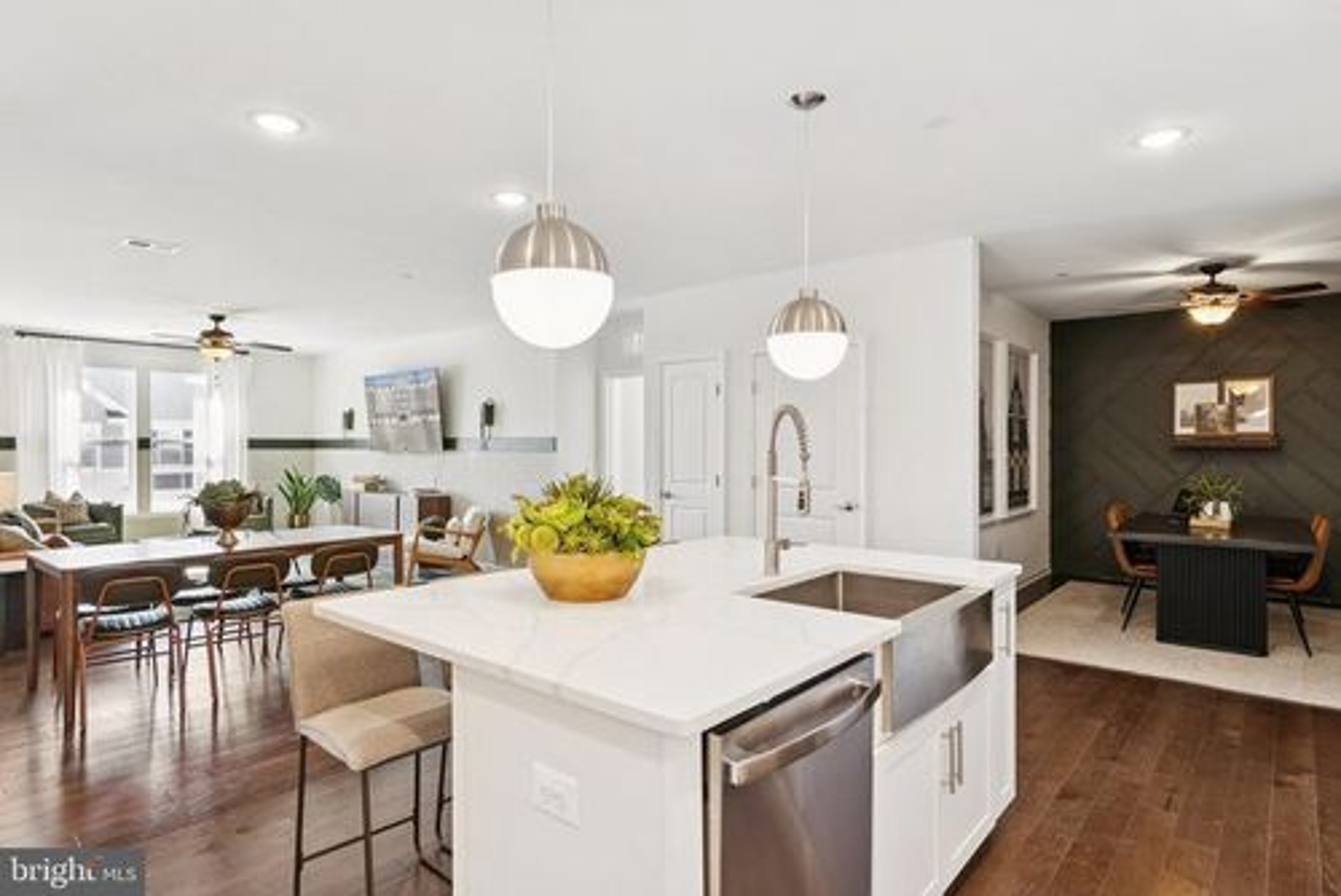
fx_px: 701
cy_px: 448
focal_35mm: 19
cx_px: 670
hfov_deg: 87.5
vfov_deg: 65.2
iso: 250
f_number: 9
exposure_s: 1/6
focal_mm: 18.8
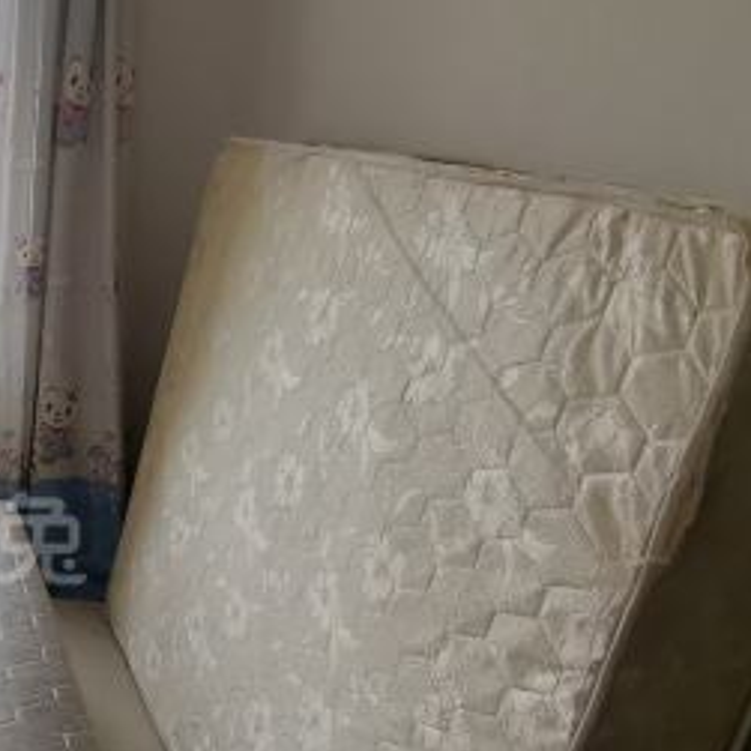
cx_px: -153
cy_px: 509
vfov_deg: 37.1
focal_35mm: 45
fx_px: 1105
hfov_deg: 31.4
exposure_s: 1/131
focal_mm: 1.68
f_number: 2.2
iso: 50
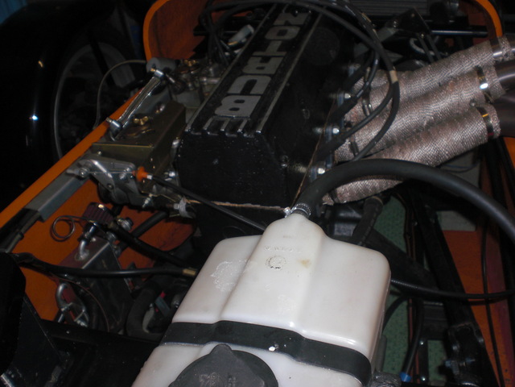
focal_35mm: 38
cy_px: 194
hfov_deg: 49.0
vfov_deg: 37.7
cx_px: 258
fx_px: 565
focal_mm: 6.3
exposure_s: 1/60
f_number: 3.1
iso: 100
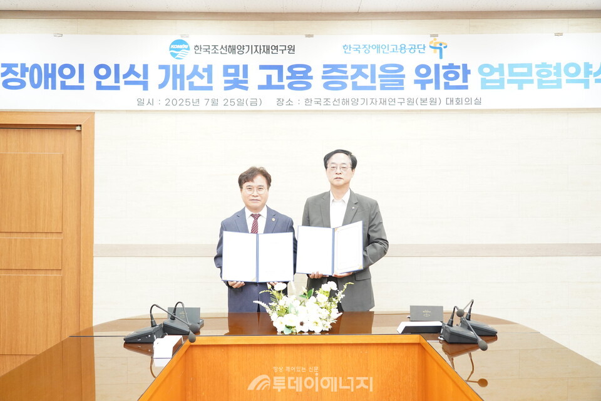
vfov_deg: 41.1
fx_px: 534
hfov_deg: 58.7
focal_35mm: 32
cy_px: 200
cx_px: 300
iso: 3200
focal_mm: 32
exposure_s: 1/250
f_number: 4.5
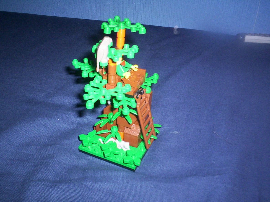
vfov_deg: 37.7
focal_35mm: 38
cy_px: 101
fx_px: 296
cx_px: 135
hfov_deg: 49.0
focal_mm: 4.99
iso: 140
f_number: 4.5
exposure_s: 1/60
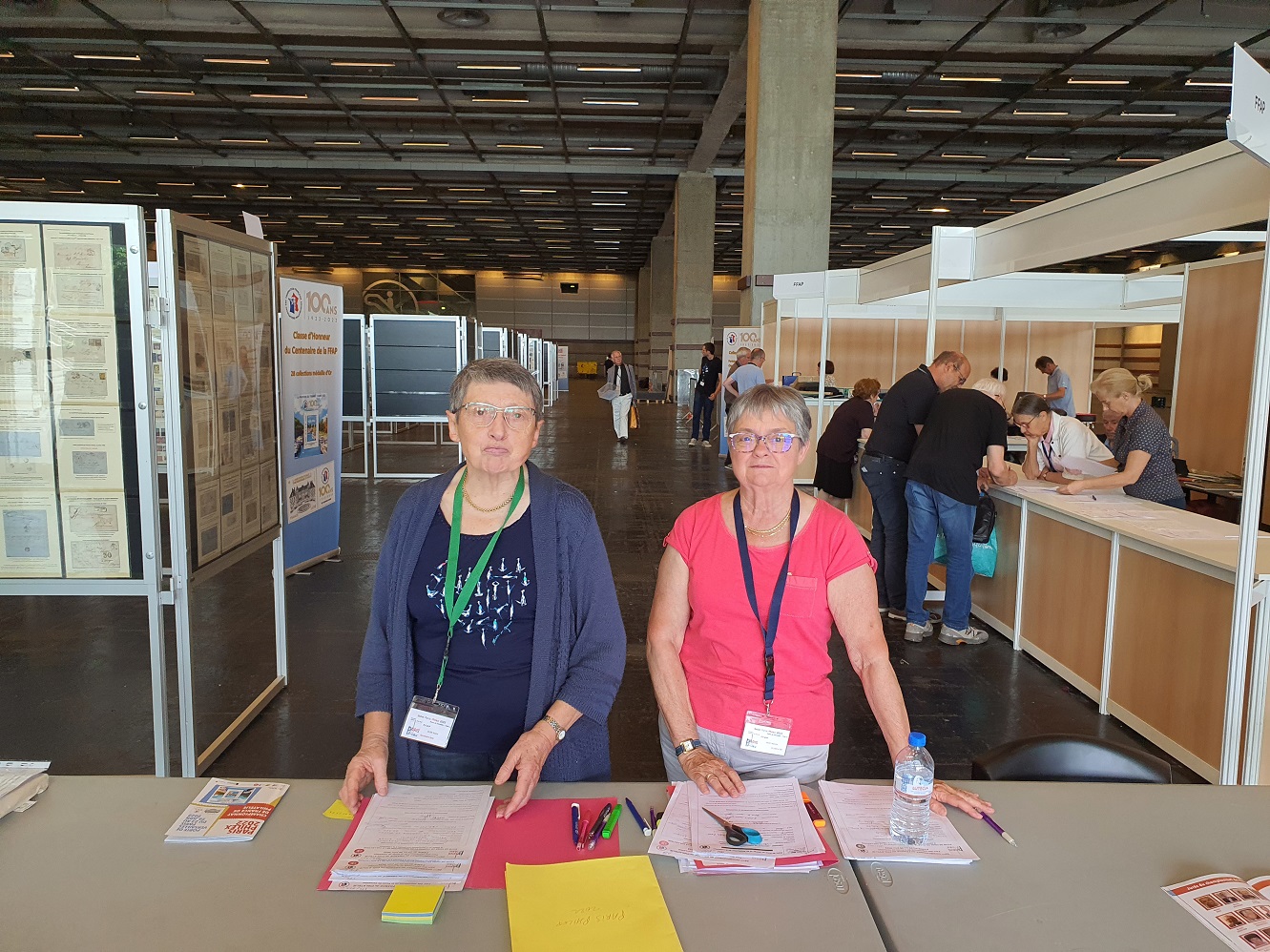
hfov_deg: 67.3
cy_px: 476
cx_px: 635
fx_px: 954
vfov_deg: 53.1
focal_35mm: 26
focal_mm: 4.3
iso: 160
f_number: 2.4
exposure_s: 1/100
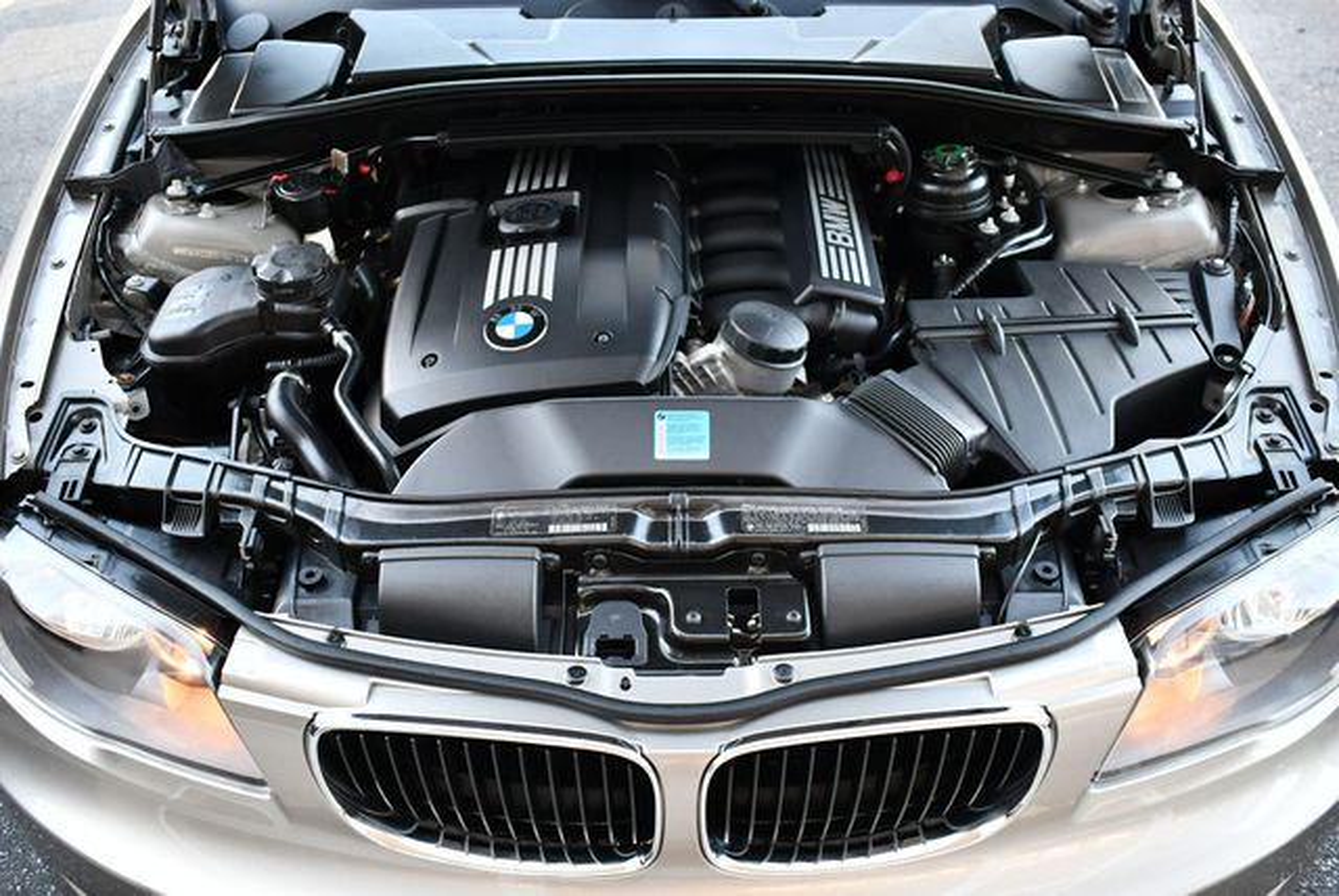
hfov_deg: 53.1
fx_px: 1340
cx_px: 670
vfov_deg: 36.9
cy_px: 448
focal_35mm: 36
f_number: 3.5
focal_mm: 18
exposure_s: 1/200
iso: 800
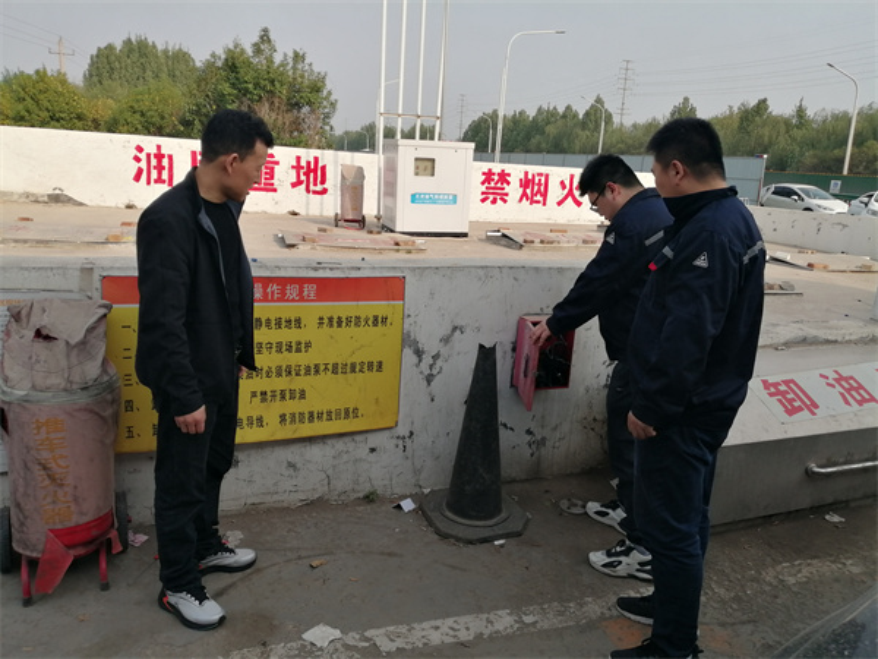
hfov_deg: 67.3
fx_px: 659
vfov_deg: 53.1
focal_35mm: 26
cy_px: 330
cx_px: 439
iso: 50
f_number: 1.8
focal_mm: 3.62
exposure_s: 1/1751
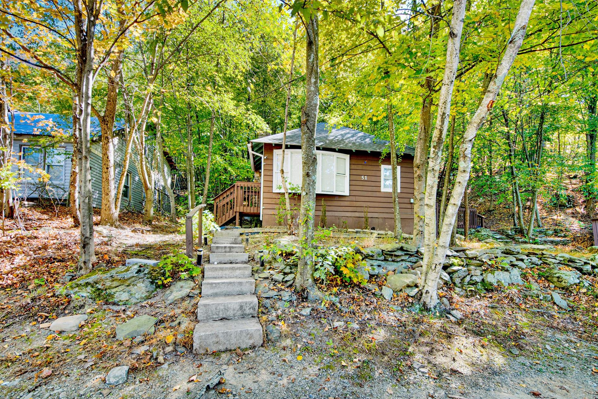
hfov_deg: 99.3
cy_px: 213
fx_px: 254
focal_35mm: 15
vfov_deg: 76.2
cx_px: 313
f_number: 8
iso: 100
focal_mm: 9.5
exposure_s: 1/20
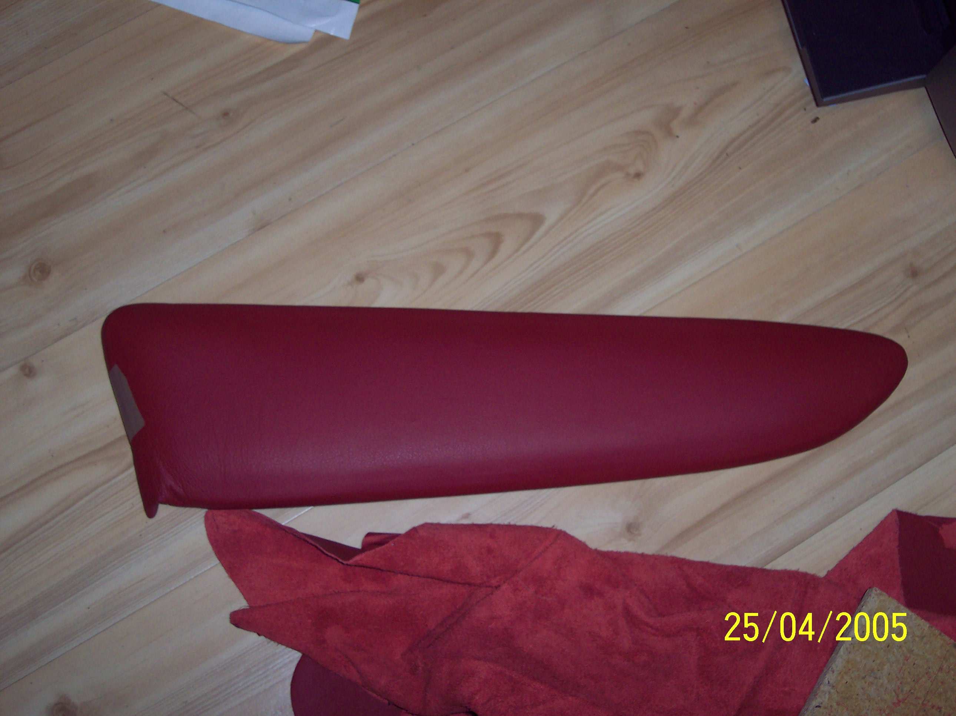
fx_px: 1408
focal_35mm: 51
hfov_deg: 37.5
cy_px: 358
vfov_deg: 28.5
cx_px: 478
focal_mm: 10.7
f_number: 3.4
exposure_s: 1/30
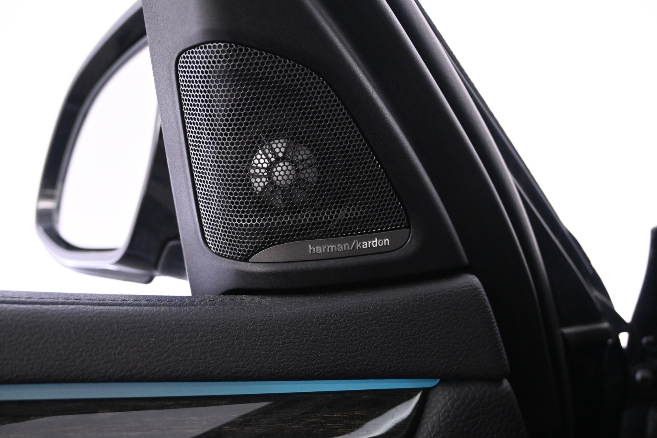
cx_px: 328
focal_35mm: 36
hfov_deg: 53.1
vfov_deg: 36.9
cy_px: 219
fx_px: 657
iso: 3200
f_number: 4.2
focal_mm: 24
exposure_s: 1/30
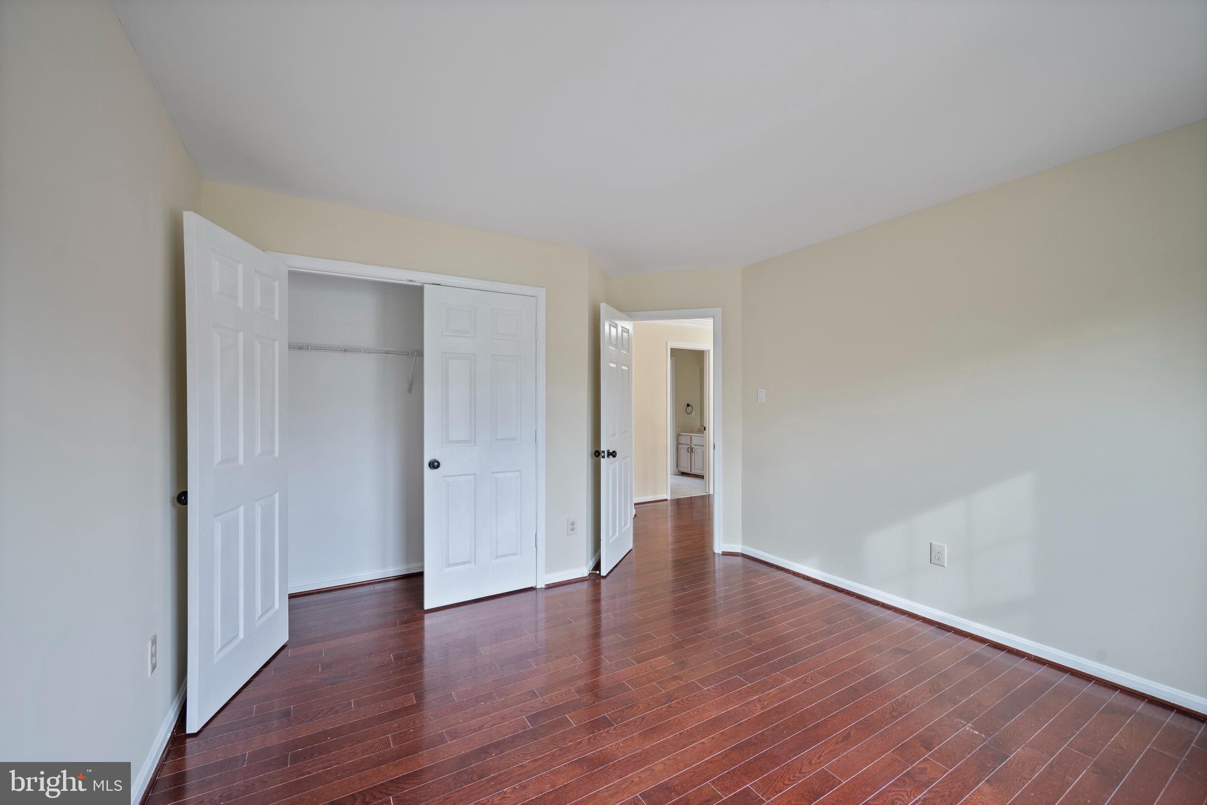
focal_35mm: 14
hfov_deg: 104.2
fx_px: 469
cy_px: 402
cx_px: 604
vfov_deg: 81.2
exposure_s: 1/2
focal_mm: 14
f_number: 8
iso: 250
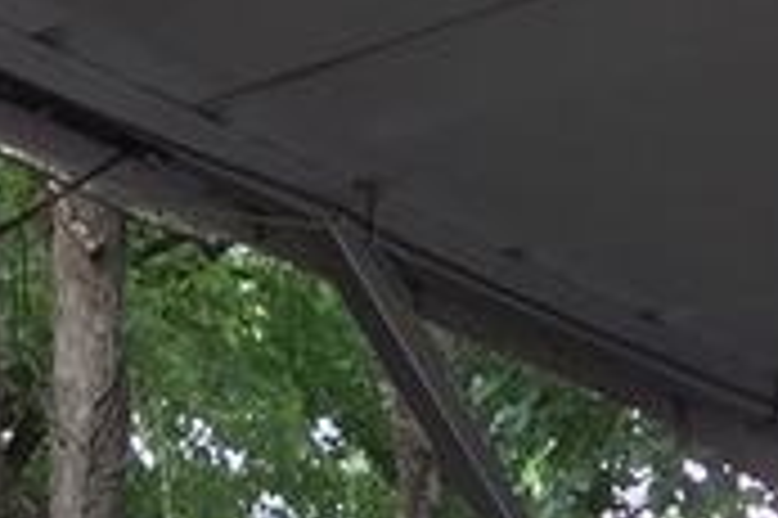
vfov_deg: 7.1
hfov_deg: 10.5
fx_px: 3865
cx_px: 1565
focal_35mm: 179
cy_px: 1396
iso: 50
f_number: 2.2
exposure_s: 1/30
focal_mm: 4.15
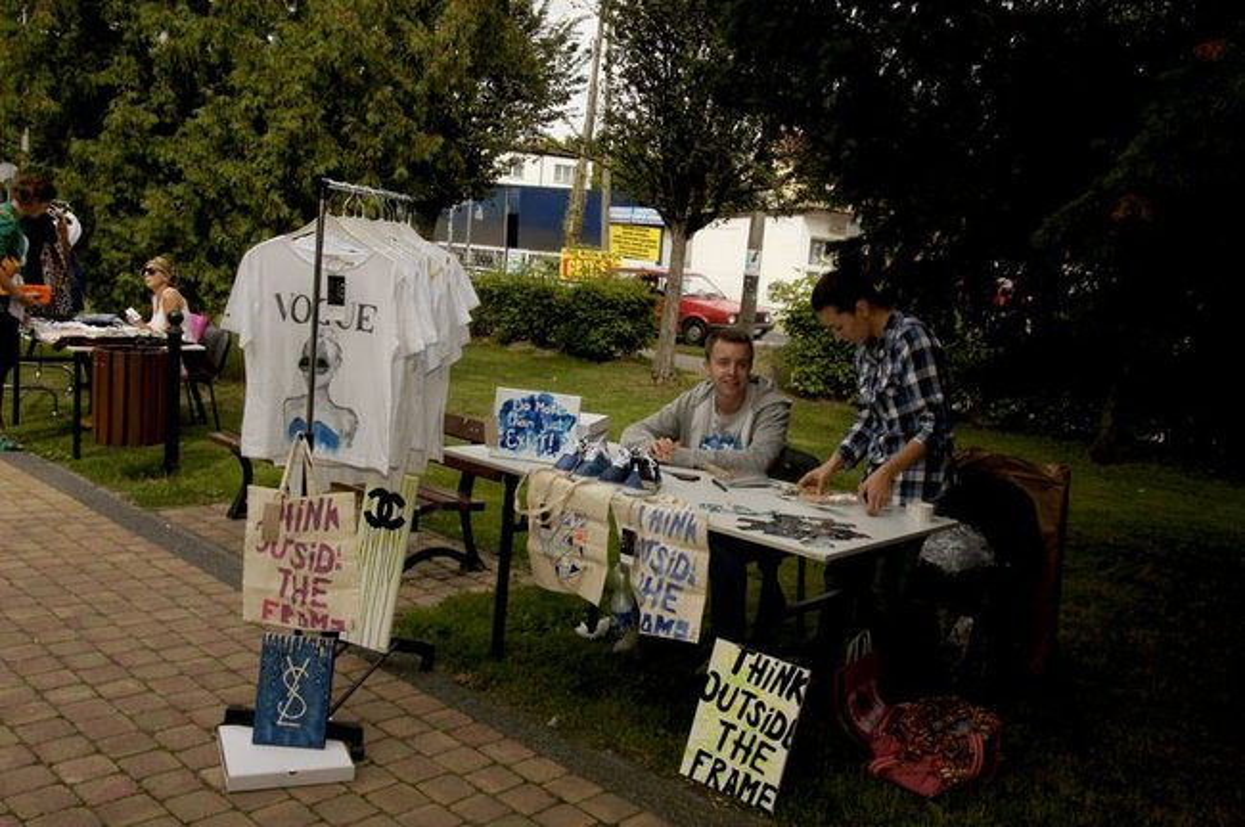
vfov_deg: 47.8
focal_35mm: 27
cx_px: 622
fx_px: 933
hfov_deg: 67.4
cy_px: 414
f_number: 14
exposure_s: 1/160
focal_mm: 18
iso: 200
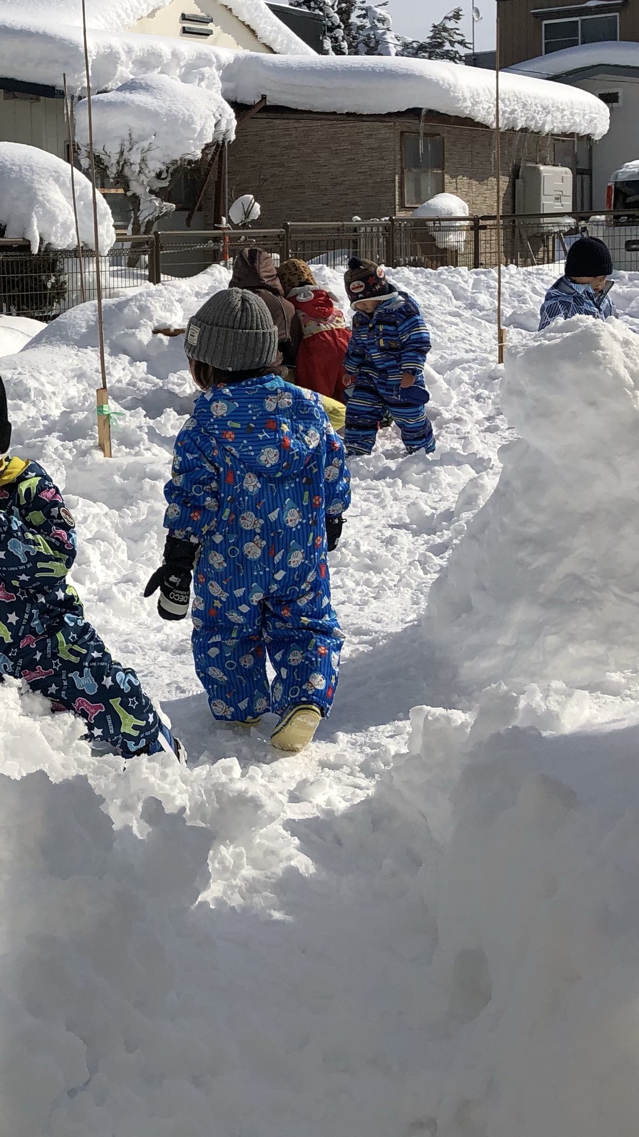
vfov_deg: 35.8
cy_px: 433
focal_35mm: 58
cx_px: -32
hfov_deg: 20.0
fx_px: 1747
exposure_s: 1/6944
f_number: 1.8
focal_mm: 3.99
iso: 25
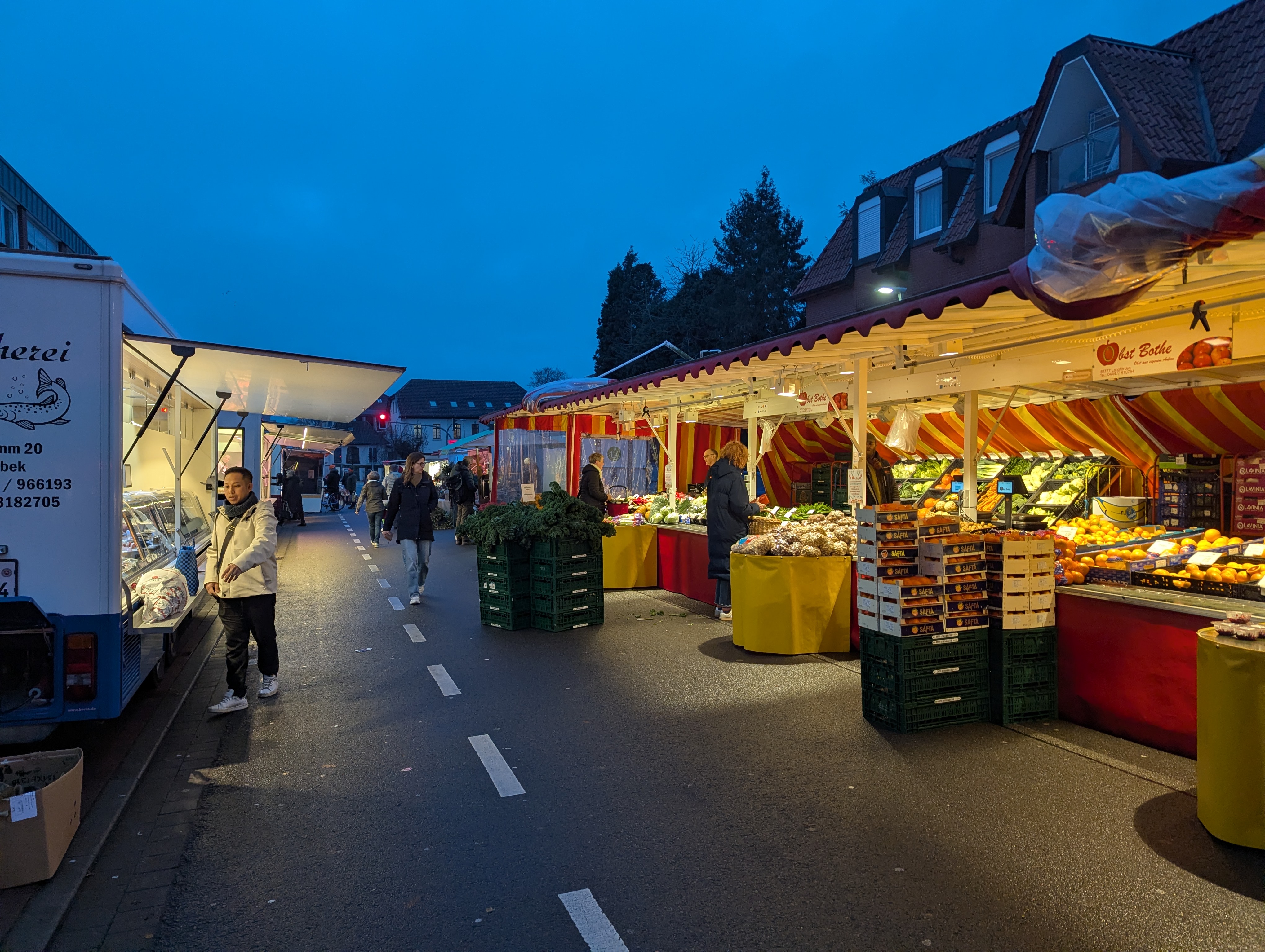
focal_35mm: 24
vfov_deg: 56.9
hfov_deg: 71.5
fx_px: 878
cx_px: 632
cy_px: 476
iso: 211
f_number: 1.85
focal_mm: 6.81
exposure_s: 1/100
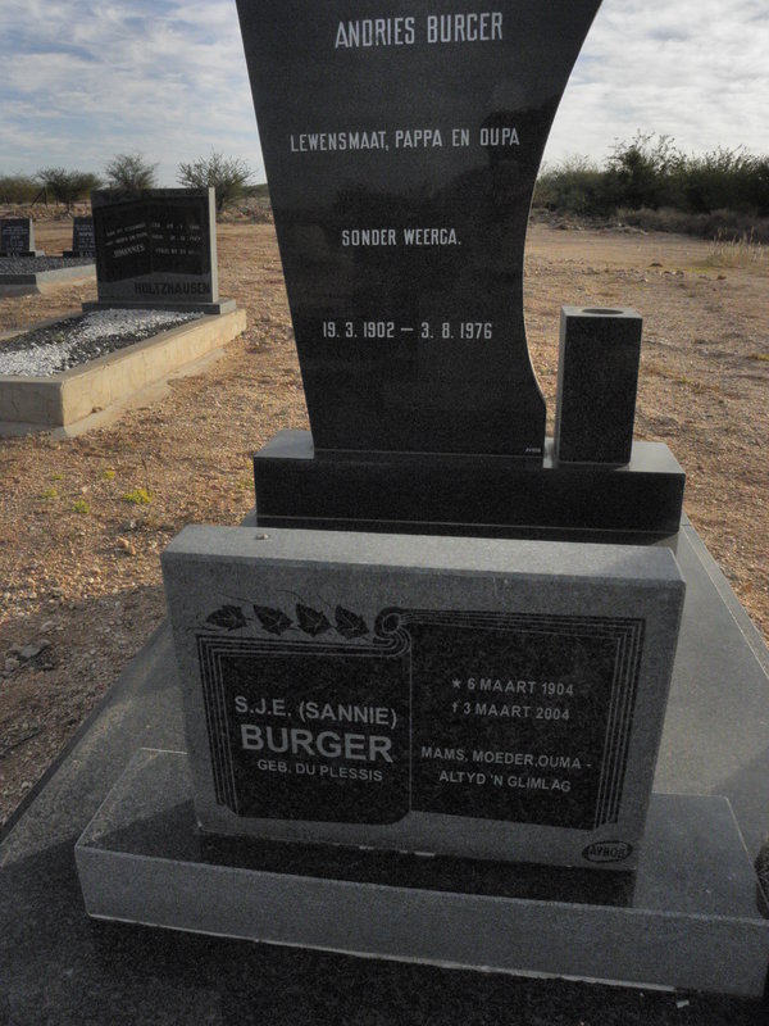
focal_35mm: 26
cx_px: 384
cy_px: 513
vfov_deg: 67.3
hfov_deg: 53.1
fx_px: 770
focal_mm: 4.6
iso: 200
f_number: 6.3
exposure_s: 1/1000
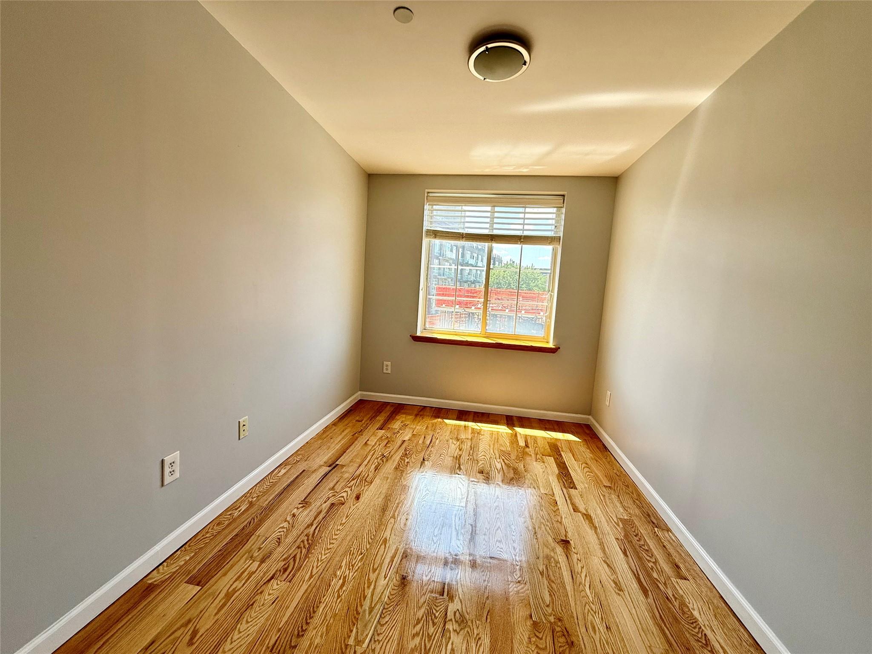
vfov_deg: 85.7
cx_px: 436
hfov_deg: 102.1
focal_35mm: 14
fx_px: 353
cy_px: 327
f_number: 2.2
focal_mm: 2.22
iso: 50
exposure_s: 1/164
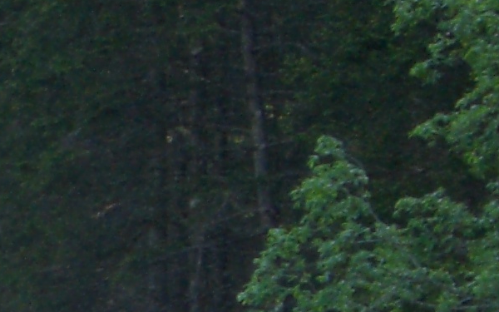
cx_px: -570
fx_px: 7711
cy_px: 646
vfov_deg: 2.3
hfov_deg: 3.7
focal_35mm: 567
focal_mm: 18.6
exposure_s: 1/80
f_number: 5.2
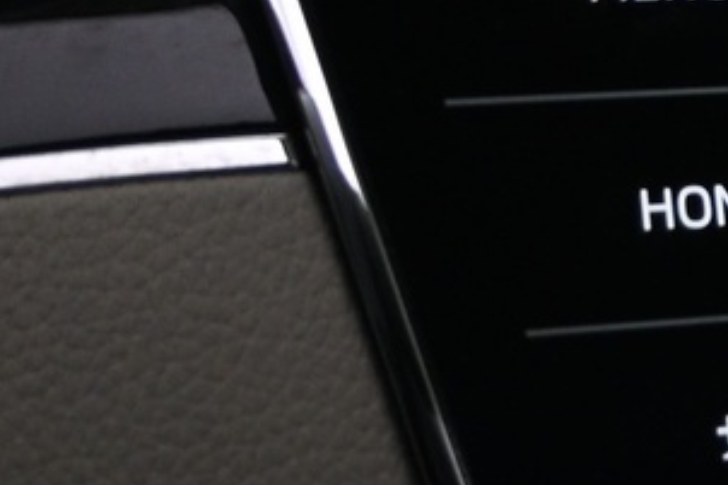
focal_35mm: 161
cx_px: 1634
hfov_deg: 11.1
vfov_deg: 8.5
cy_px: 304
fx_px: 3254
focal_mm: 20
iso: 800
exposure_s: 1/30
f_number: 3.8
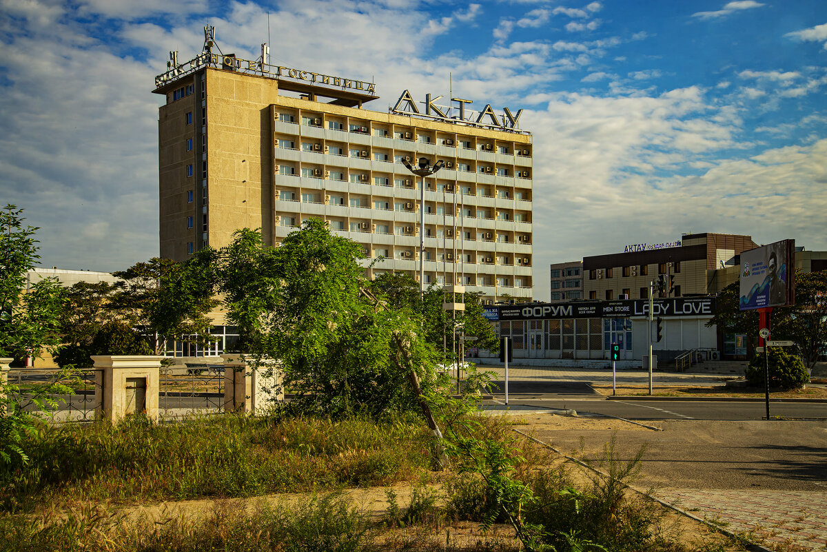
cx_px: 414
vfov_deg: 29.9
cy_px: 276
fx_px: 1034
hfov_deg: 43.6
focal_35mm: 45
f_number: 11
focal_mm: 45
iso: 100
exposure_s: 1/125
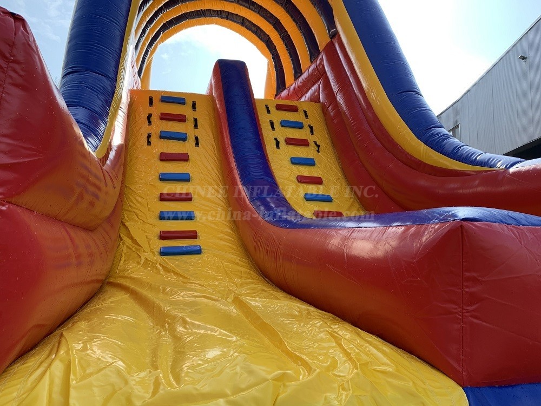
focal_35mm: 26
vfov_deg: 53.1
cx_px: 270
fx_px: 406
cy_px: 203
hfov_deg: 67.3
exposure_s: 1/871
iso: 25
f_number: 1.8
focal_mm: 4.25
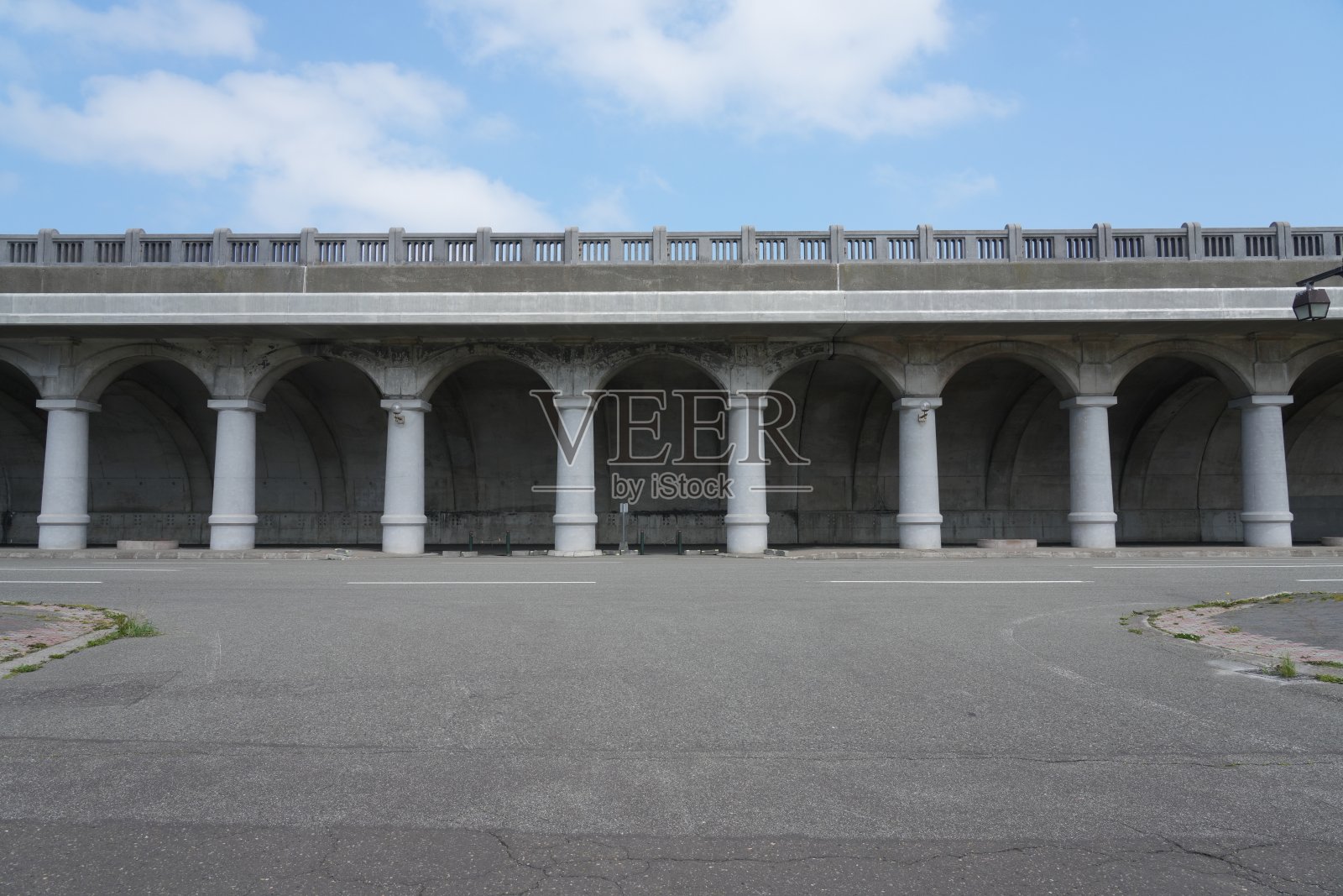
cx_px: 672
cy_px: 448
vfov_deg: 53.1
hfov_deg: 73.7
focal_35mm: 24
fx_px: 895
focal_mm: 24
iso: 400
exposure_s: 1/800
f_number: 8
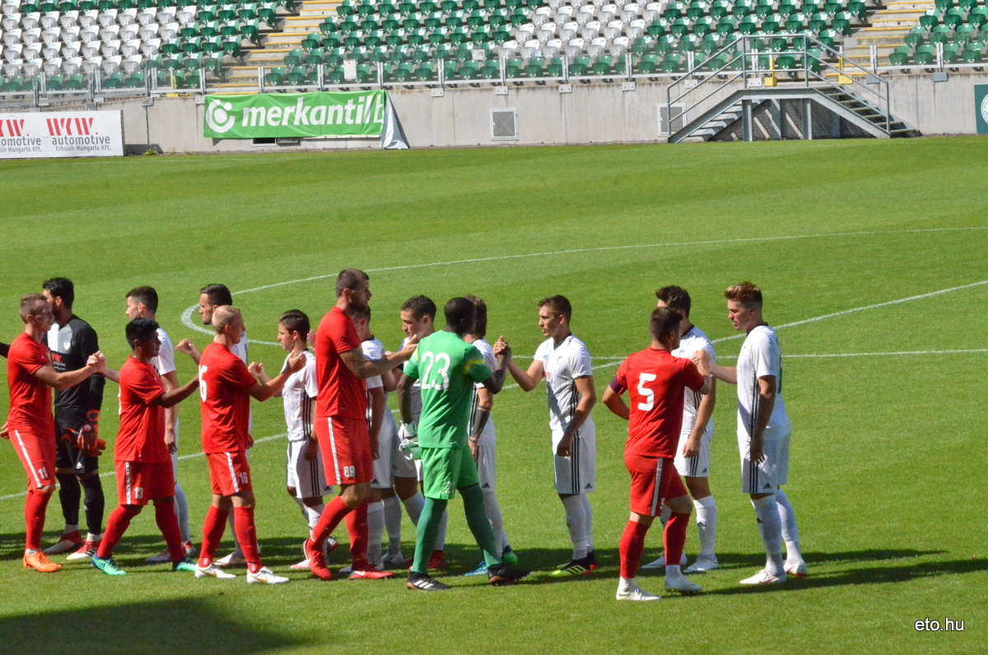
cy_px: 328
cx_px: 494
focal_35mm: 174
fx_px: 4766
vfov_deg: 7.9
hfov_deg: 11.8
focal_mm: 116
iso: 6400
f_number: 18
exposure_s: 1/5000
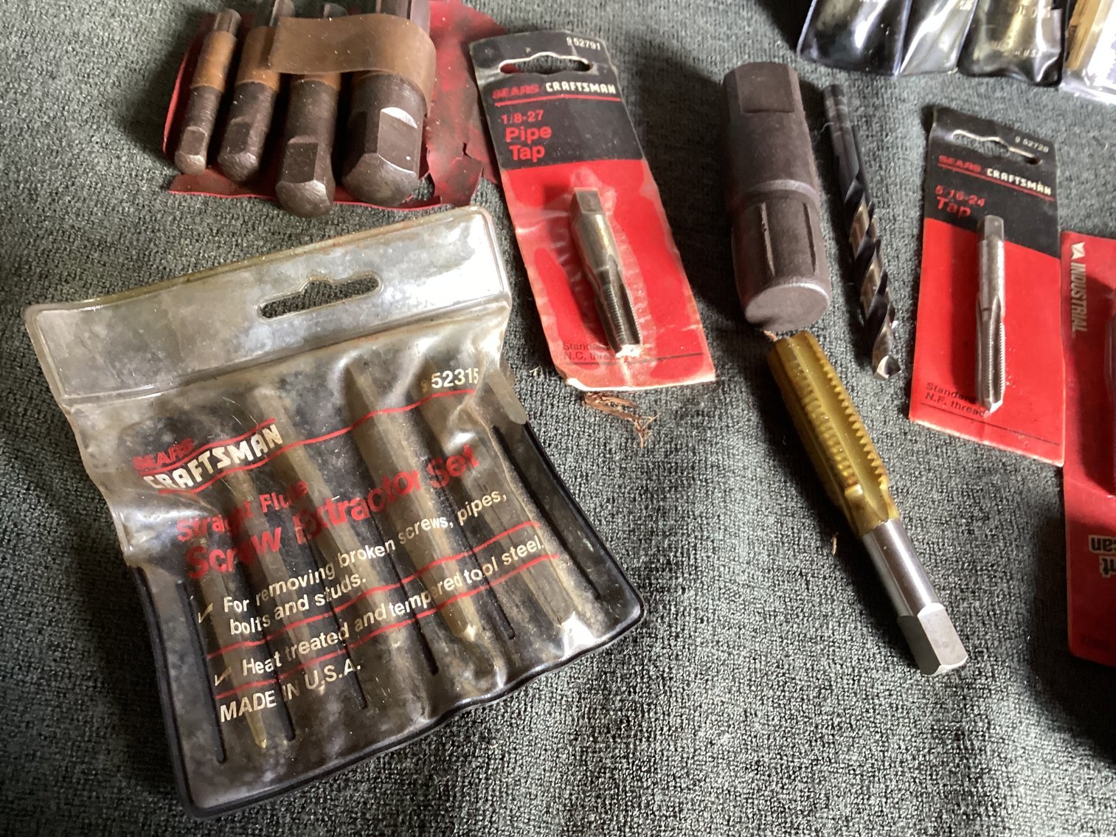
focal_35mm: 31
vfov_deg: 45.4
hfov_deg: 58.3
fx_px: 1000
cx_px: 558
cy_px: 418
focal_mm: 3.3
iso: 250
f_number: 2.4
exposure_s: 1/50
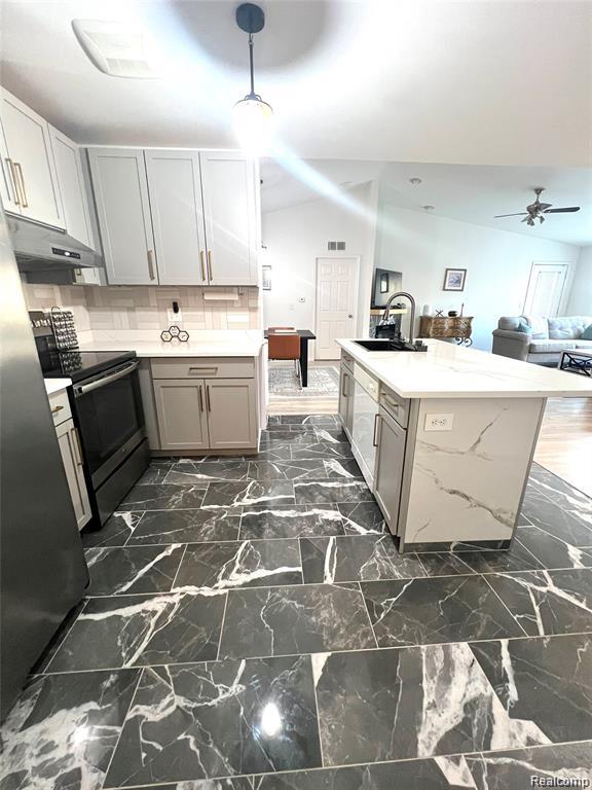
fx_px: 296
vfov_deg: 106.2
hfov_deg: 89.9
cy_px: 395
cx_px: 296
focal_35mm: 13
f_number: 1.8
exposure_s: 1/60
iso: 400
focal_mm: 1.57
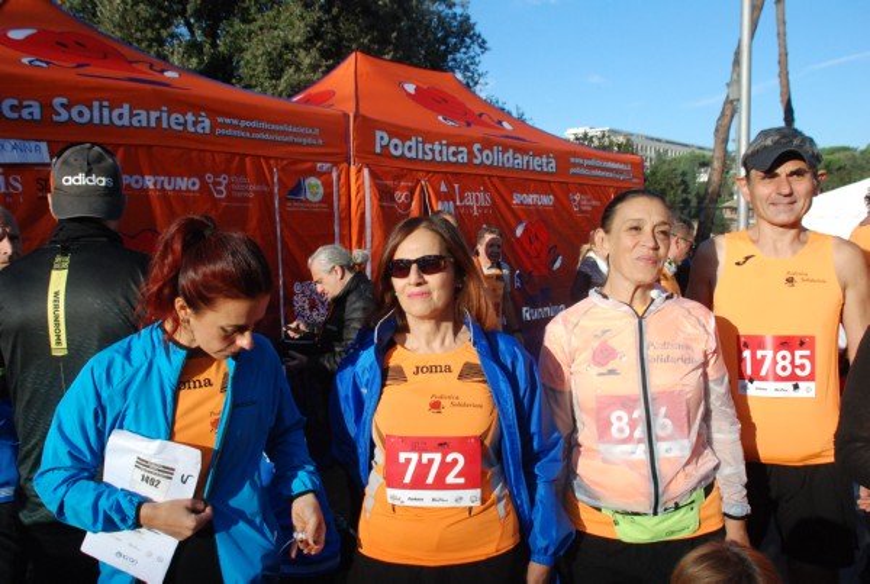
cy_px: 292
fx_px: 799
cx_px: 435
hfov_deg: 57.1
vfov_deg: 40.2
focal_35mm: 33
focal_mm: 22
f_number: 7.1
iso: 1000
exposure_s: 1/1600
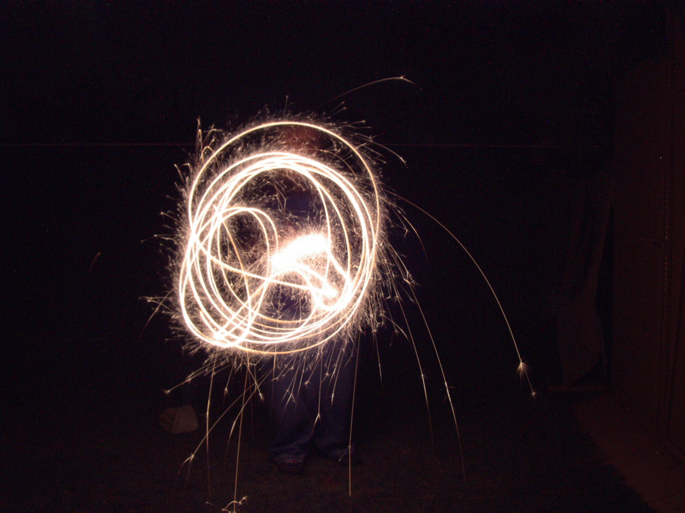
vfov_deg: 37.7
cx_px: 342
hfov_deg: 49.0
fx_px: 752
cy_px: 256
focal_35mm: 38
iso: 100
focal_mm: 8
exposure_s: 8
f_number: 7.6
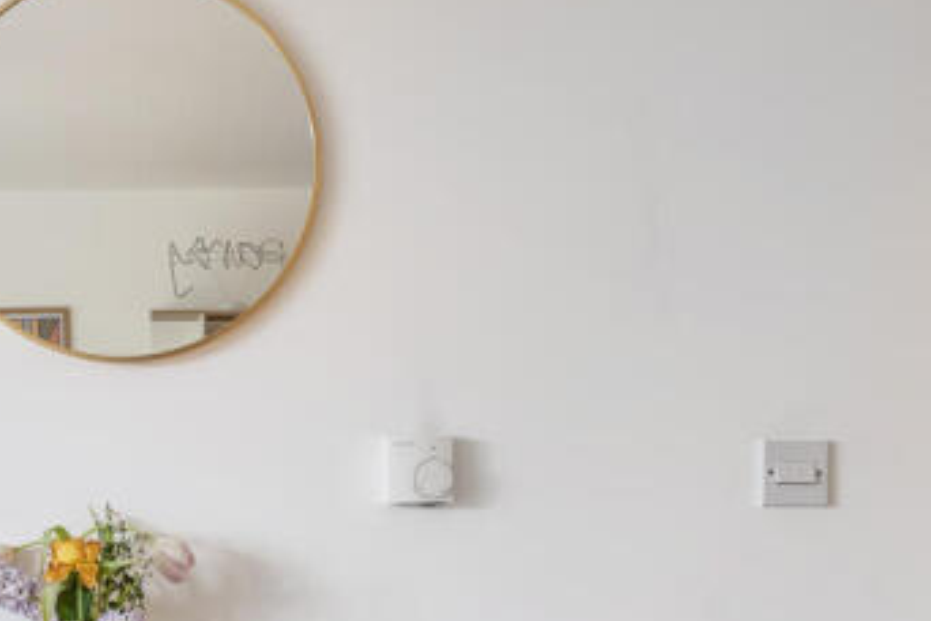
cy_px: 538
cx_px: 108
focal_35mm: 69
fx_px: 1784
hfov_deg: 28.2
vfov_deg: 19.4
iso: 100
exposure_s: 1
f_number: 8
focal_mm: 24
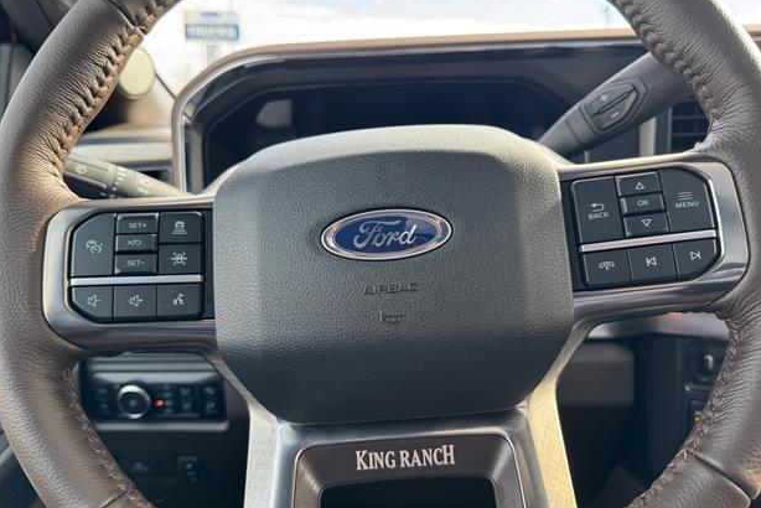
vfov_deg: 49.6
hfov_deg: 69.4
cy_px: 252
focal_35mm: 26
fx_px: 550
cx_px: 385
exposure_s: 1/121
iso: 64
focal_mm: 6.76
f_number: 1.78
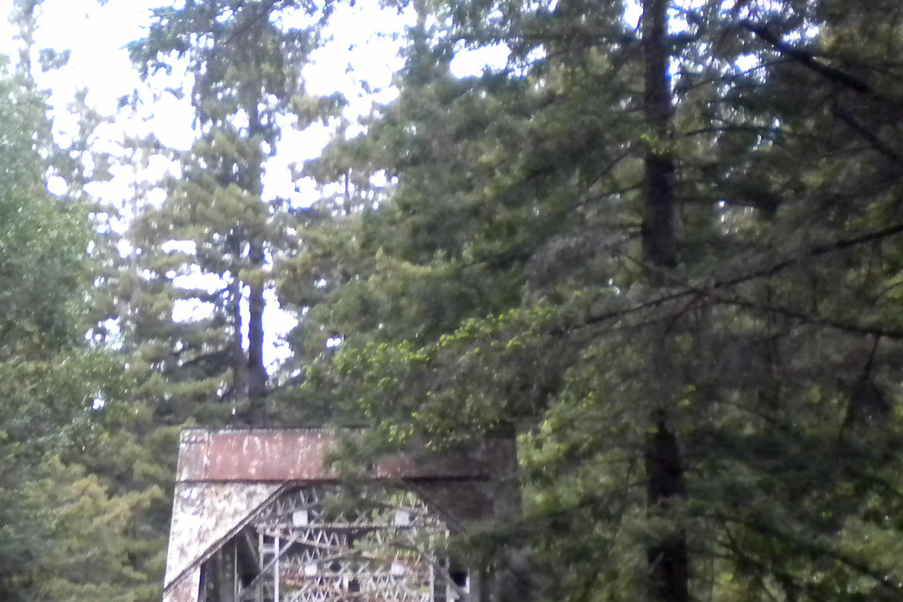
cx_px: 180
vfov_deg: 19.6
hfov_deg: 29.0
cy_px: 558
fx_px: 1706
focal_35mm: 68
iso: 400
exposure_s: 1/95.7
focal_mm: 6.3
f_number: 3.1
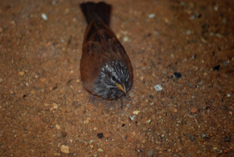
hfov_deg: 6.2
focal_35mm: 330
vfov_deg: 4.2
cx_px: 117
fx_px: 2148
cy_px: 78
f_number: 5.3
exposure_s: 1/60
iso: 1000
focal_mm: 220
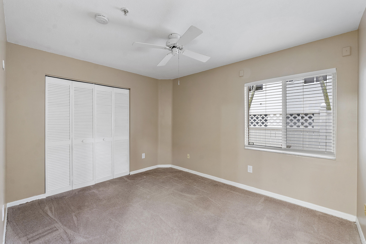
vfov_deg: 77.3
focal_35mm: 15
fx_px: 152
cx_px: 183
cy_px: 122
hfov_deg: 100.4
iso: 160
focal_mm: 10
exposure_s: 1.3
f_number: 11
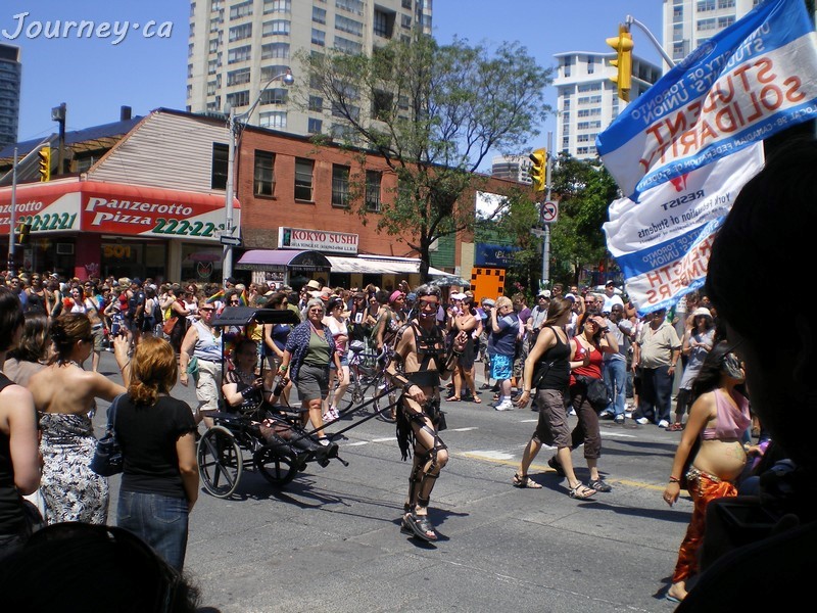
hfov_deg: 49.0
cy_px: 306
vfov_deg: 37.7
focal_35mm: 38
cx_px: 408
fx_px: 897
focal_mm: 6.3
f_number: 4.6
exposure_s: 1/320
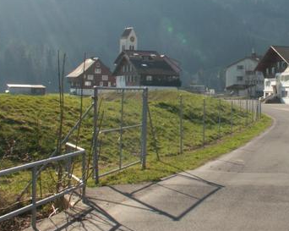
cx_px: 231
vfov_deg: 23.7
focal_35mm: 64
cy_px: 72
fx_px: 547
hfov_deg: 29.0
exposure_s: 1/80
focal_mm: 5.86
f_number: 8
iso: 50
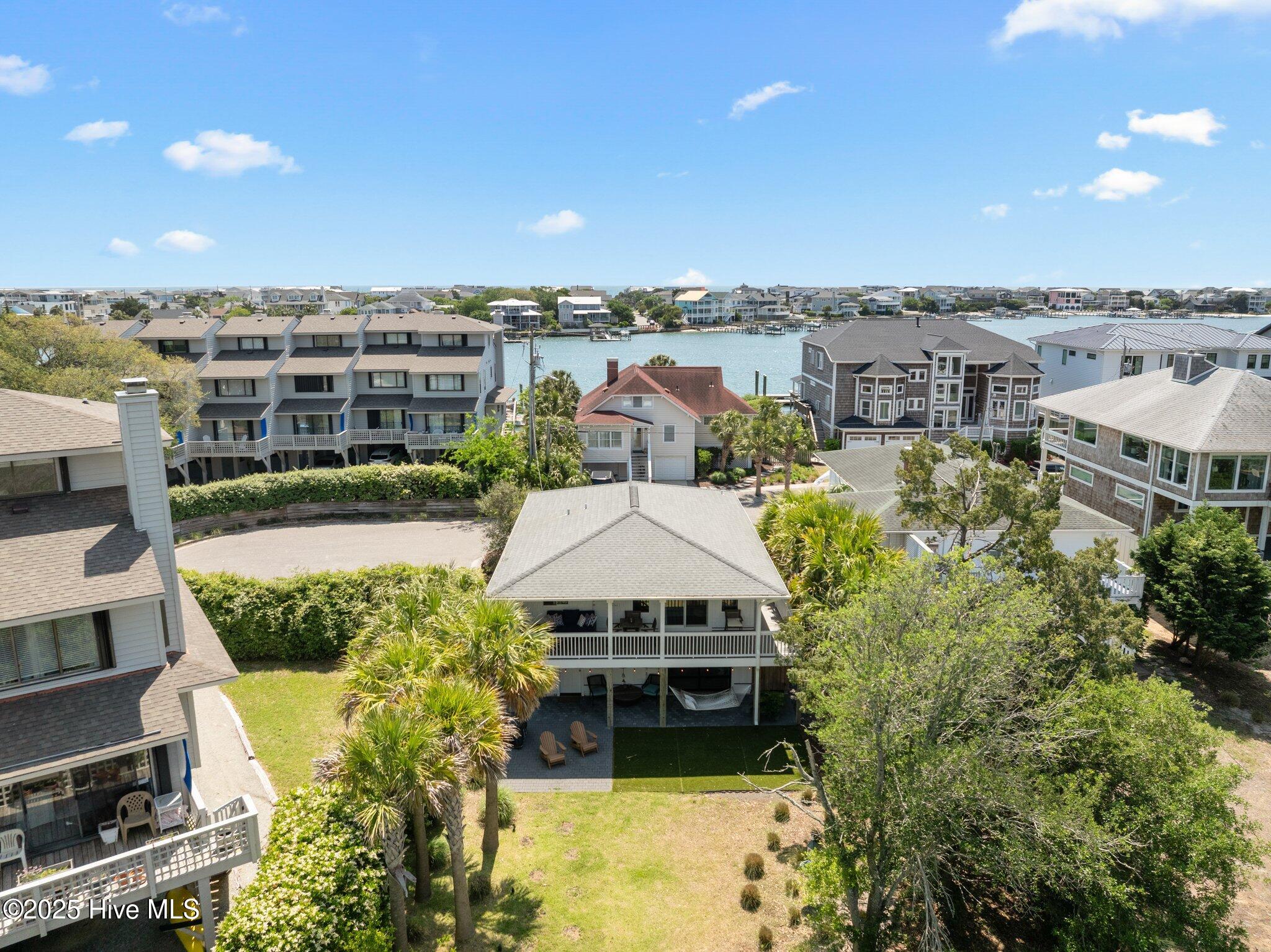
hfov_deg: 71.6
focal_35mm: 24
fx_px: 881
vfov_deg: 56.8
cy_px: 476
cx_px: 636
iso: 190
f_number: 2.8
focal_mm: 12.29
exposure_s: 1/3200
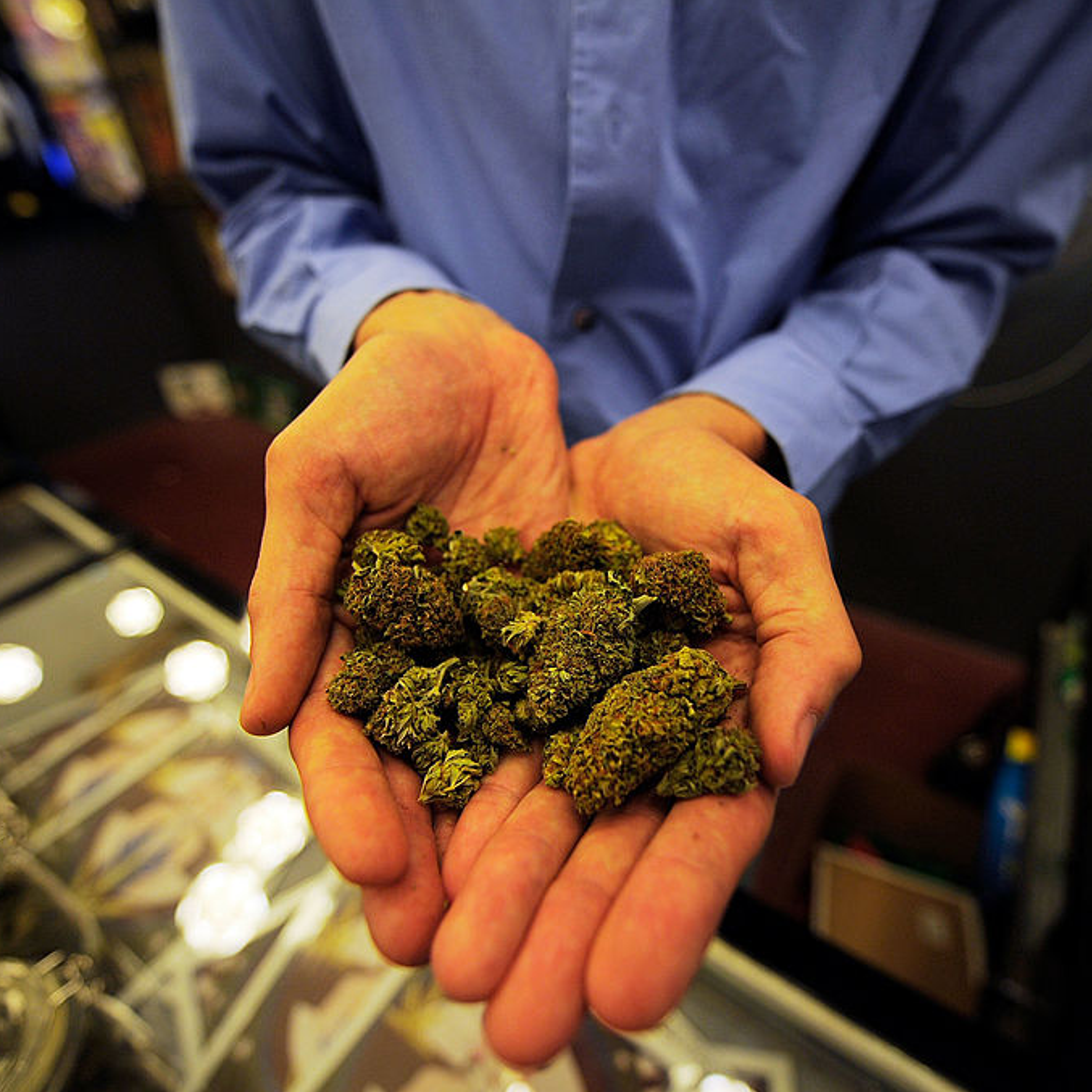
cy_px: 547
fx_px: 642
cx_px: 545
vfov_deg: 80.7
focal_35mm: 18
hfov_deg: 80.7
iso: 640
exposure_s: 1/50
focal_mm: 14
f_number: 2.8
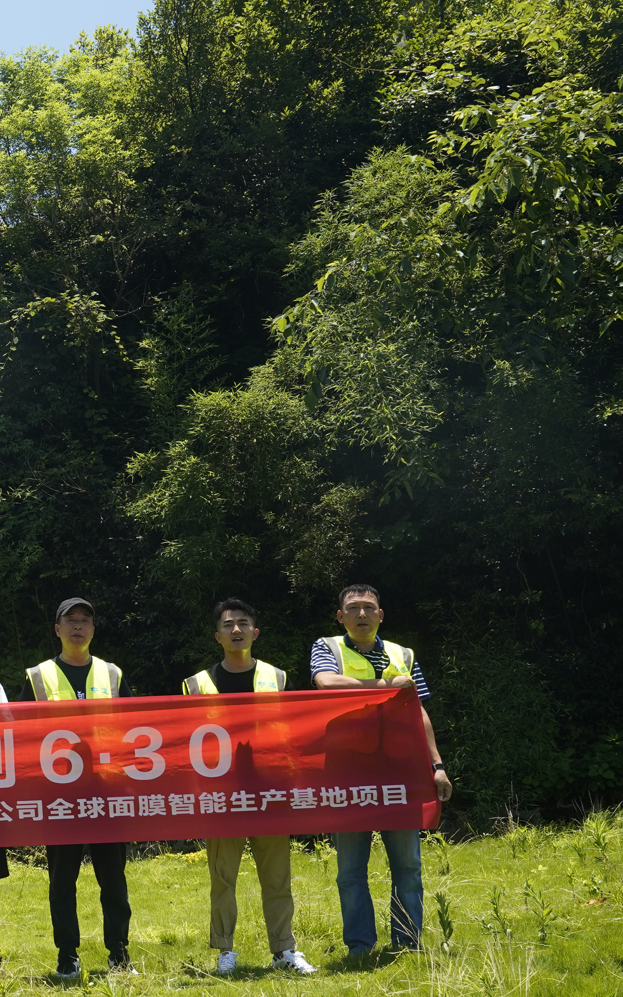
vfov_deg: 33.4
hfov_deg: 19.0
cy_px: 571
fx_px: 1657
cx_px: -282
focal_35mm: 61
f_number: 7.1
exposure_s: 1/250
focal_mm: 31
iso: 400
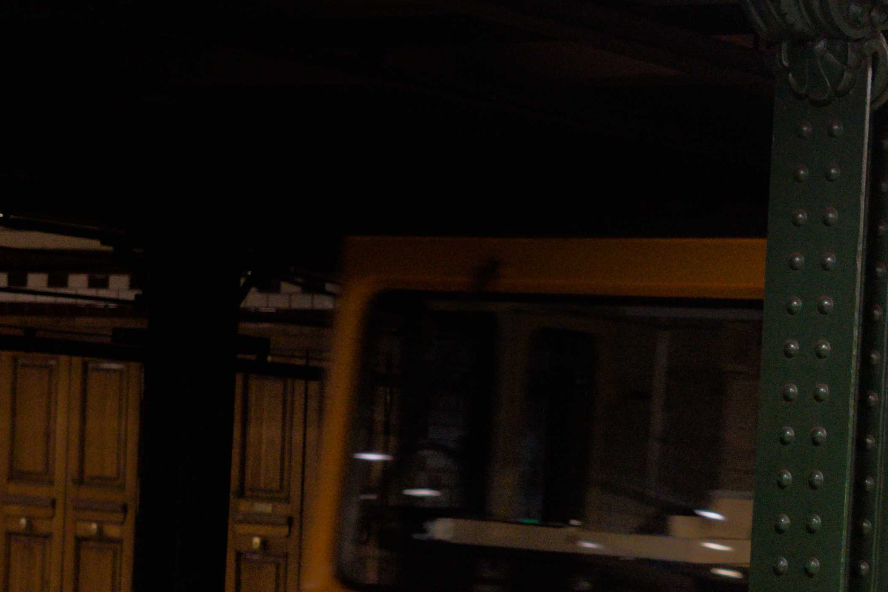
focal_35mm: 114
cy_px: 625
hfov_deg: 17.1
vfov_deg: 11.9
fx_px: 2812
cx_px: 1073
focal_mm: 26
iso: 1000
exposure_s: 1/100
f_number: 2.8
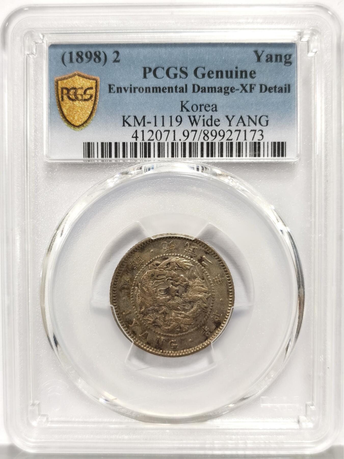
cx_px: 172
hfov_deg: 27.0
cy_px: 230
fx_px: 716
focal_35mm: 54
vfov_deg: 35.5
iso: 160
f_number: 16
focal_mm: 5.56
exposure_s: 1/100
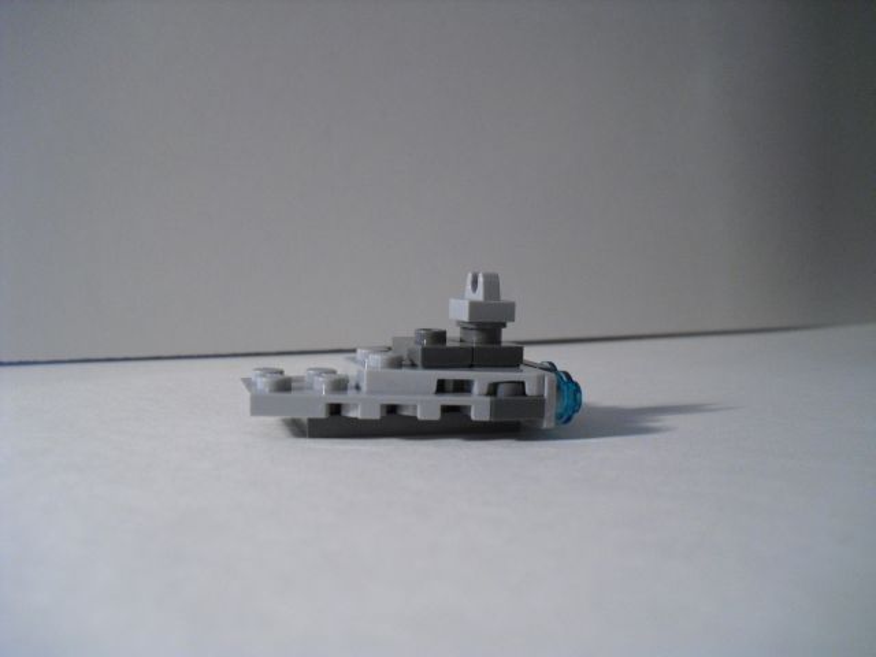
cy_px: 328
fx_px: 911
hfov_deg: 51.4
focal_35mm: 36
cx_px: 438
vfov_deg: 39.7
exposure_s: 1/80
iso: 400
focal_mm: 6.3
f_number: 3.1
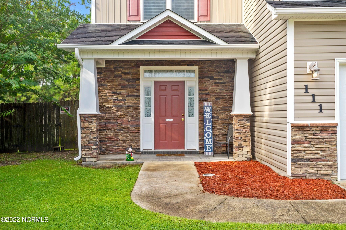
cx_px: 173
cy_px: 115
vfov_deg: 33.4
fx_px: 384
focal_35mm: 40
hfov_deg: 48.5
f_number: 8
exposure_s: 1/200
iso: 125
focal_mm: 40
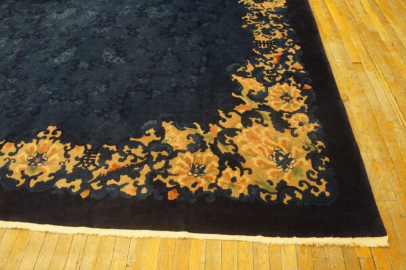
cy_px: 135
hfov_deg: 67.4
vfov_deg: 47.9
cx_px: 203
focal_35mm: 27
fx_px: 304
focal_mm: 18
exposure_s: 1/60
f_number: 4
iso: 1600
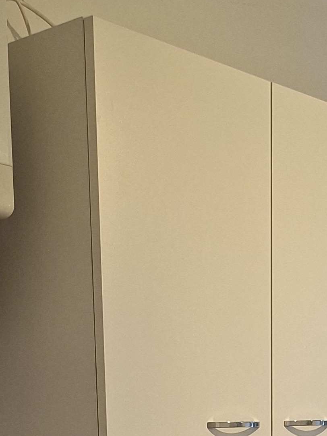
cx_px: 179
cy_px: 634
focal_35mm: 85
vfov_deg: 20.2
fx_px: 1070
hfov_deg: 17.4
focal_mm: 5.54
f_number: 1.8
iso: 320
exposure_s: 1/100
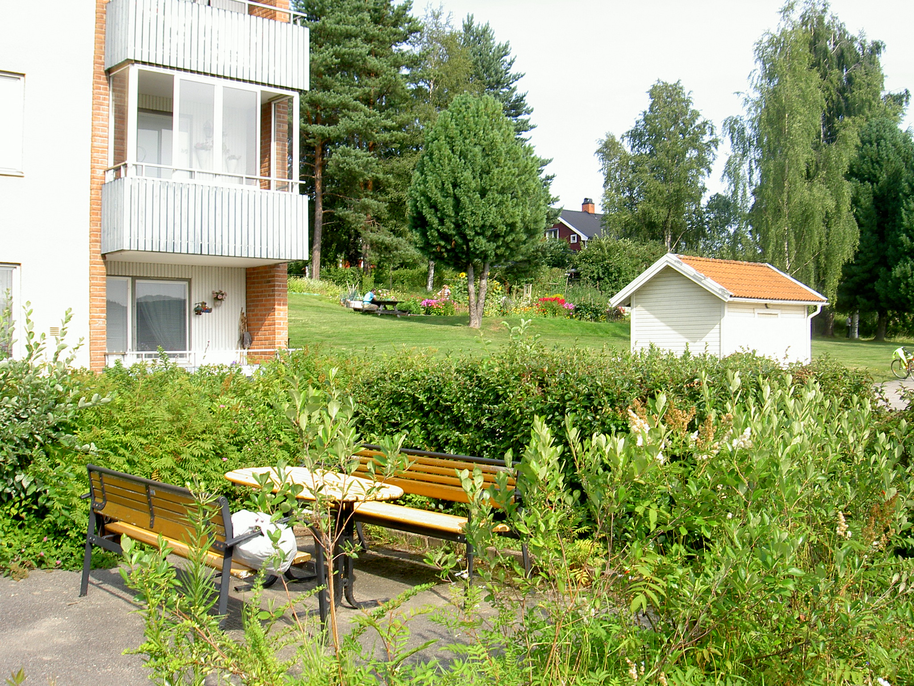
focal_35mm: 39
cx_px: 457
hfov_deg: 47.9
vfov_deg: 36.8
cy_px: 343
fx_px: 1030
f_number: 4.7
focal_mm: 8
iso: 100
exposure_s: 1/125
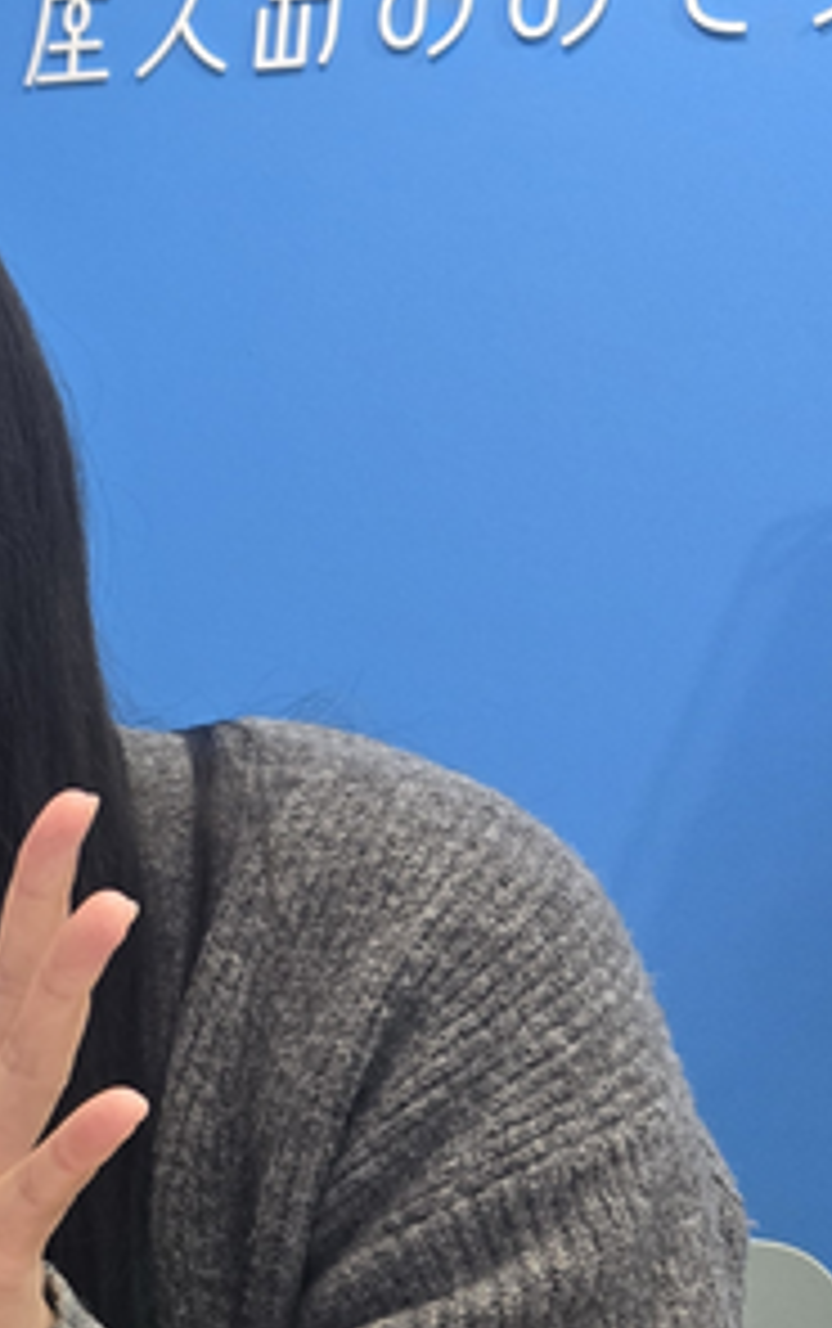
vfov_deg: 28.8
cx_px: -670
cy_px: 885
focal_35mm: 71
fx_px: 2570
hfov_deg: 15.7
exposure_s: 1/120
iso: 250
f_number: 1.8
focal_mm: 5.4
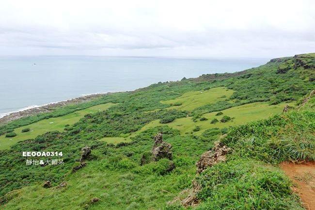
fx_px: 210
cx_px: 158
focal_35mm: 24
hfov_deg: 73.8
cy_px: 105
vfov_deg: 53.1
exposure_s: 1/400
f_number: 5.6
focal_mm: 8.8
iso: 125
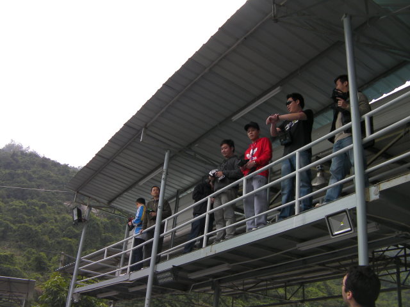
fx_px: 450
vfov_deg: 37.7
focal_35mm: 38
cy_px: 154
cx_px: 205
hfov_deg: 49.0
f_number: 3.5
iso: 50
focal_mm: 6.8
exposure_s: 1/122
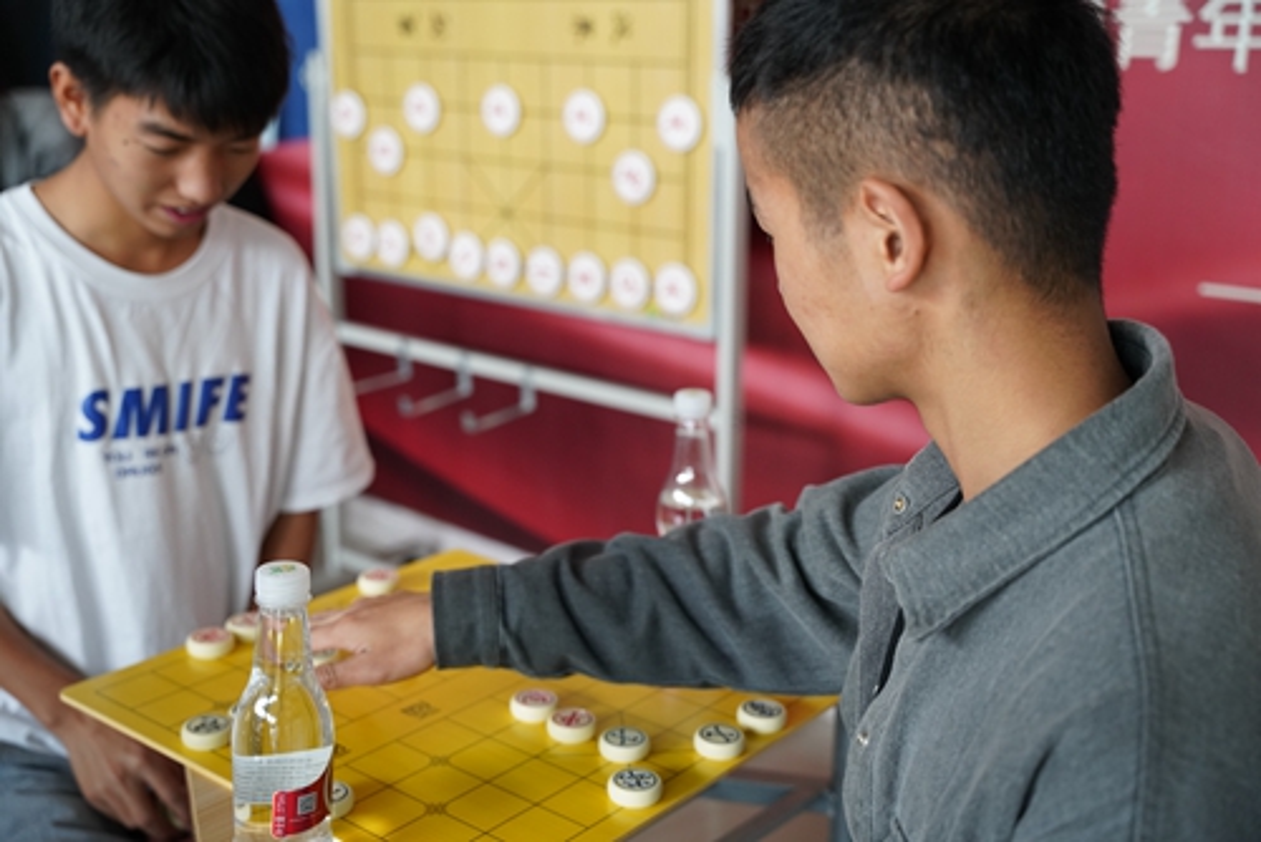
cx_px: 630
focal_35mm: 43
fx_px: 1500
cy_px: 421
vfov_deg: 31.4
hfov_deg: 45.6
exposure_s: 1/160
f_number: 3.2
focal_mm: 42.8
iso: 1600
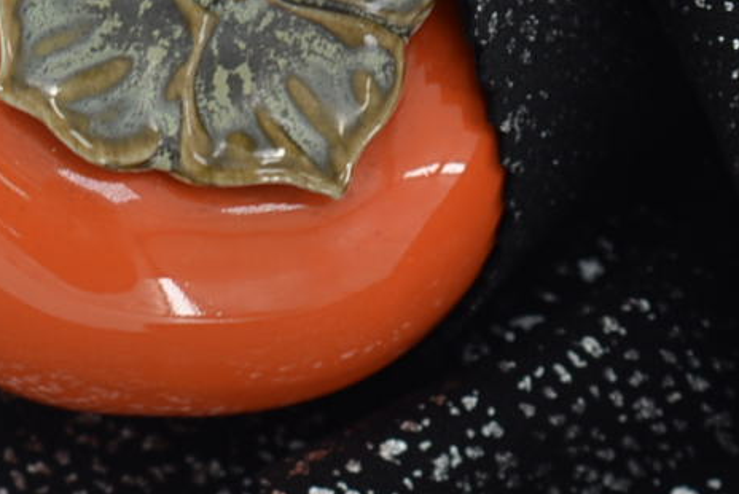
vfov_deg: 4.1
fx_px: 6655
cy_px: 1305
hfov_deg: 6.3
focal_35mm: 324
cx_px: -111
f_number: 4
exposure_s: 1/125
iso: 100
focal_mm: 50
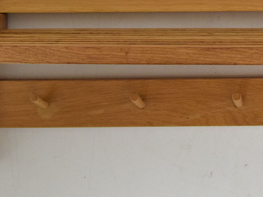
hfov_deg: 15.6
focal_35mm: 123
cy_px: -6
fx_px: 935
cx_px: 290
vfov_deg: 11.9
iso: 1600
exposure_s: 1/200
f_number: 7.1
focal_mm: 26
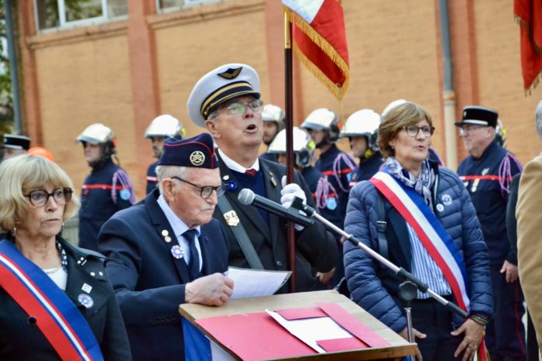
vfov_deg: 8.7
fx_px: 2370
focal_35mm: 158
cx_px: 271
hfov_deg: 13.0
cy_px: 180
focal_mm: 105
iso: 3200
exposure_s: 1/60
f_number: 5.6
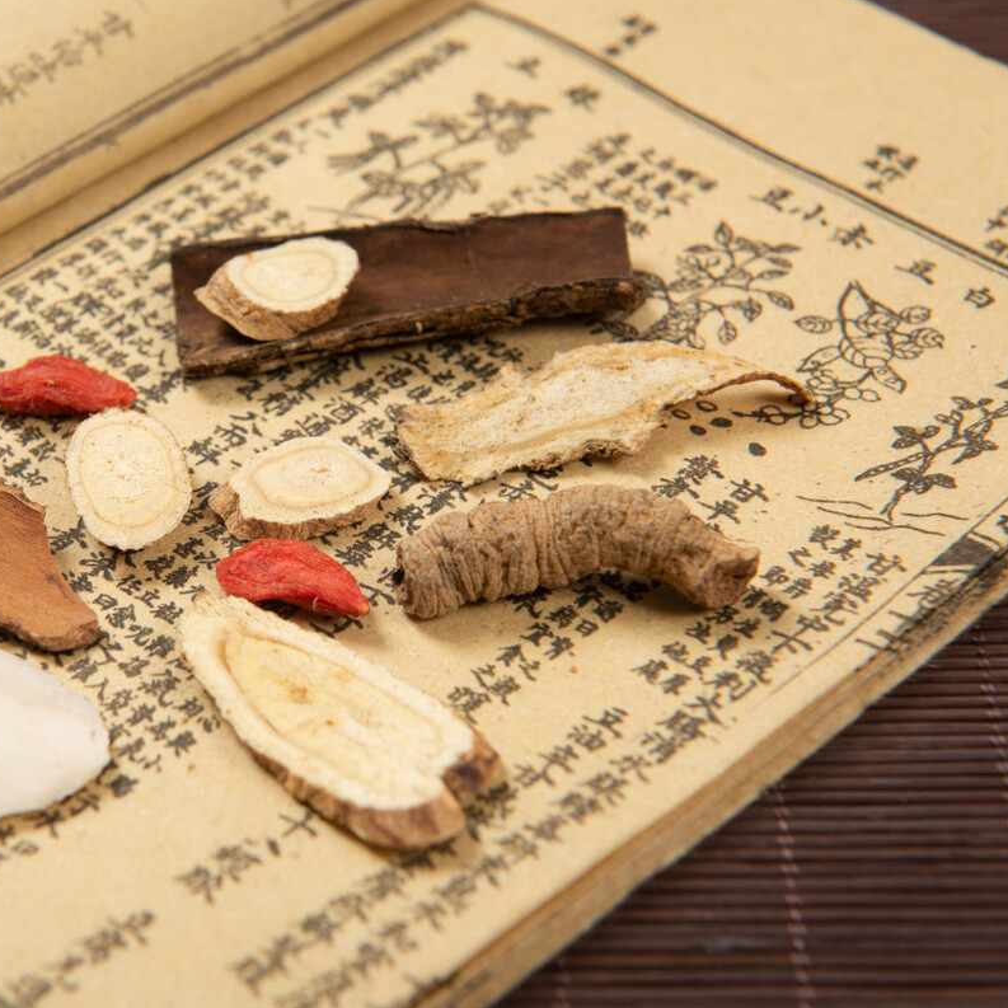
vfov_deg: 19.3
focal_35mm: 90
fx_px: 2965
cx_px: 257
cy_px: 503
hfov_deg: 19.2
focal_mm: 70
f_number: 10
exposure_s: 1/125
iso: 100
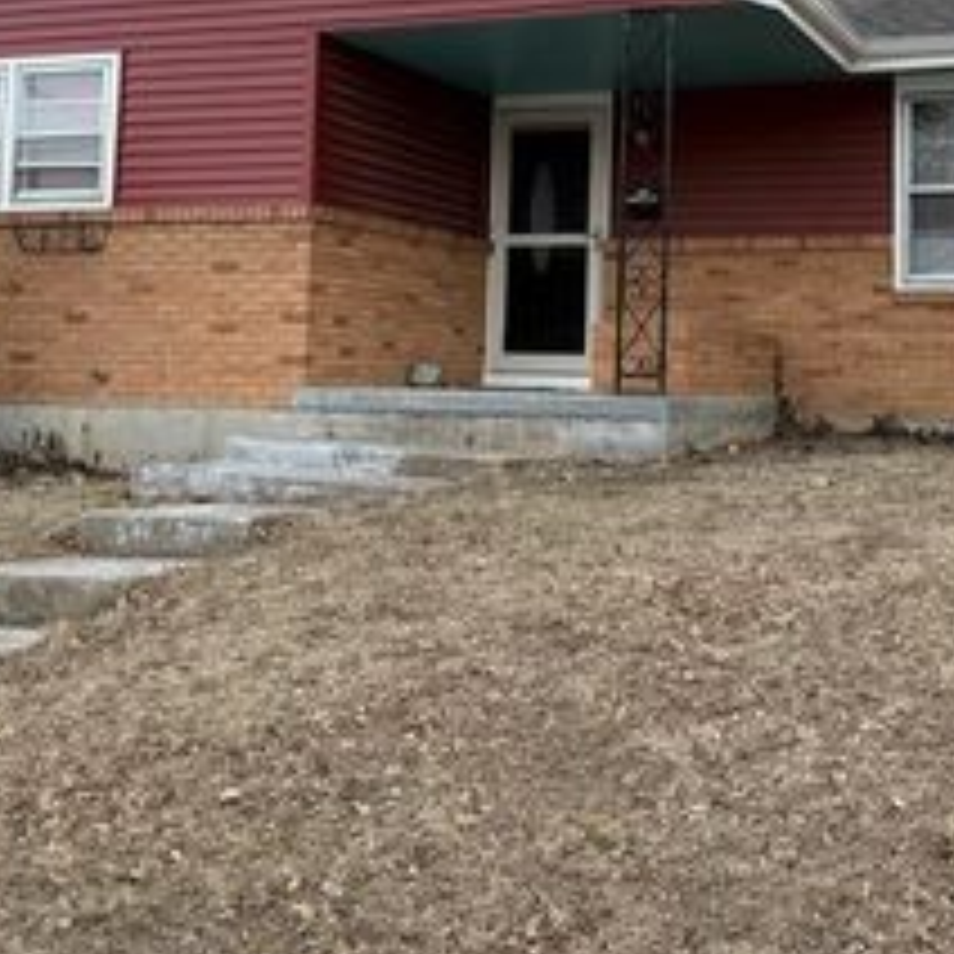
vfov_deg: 33.2
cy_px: 214
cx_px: 630
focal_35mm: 50
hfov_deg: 33.7
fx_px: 1559
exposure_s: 1/2370
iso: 100
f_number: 1.78
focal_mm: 6.76
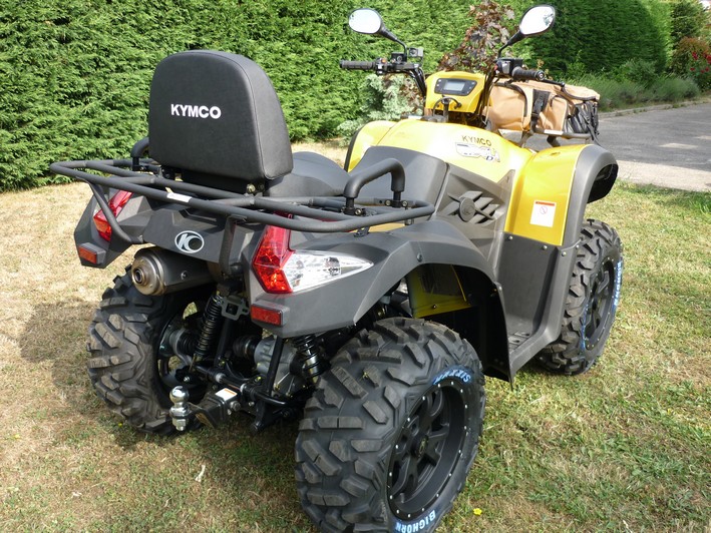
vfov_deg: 43.0
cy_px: 266
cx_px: 356
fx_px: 678
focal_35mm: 33
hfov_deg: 55.3
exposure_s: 1/250
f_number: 2.8
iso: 80
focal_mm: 5.5
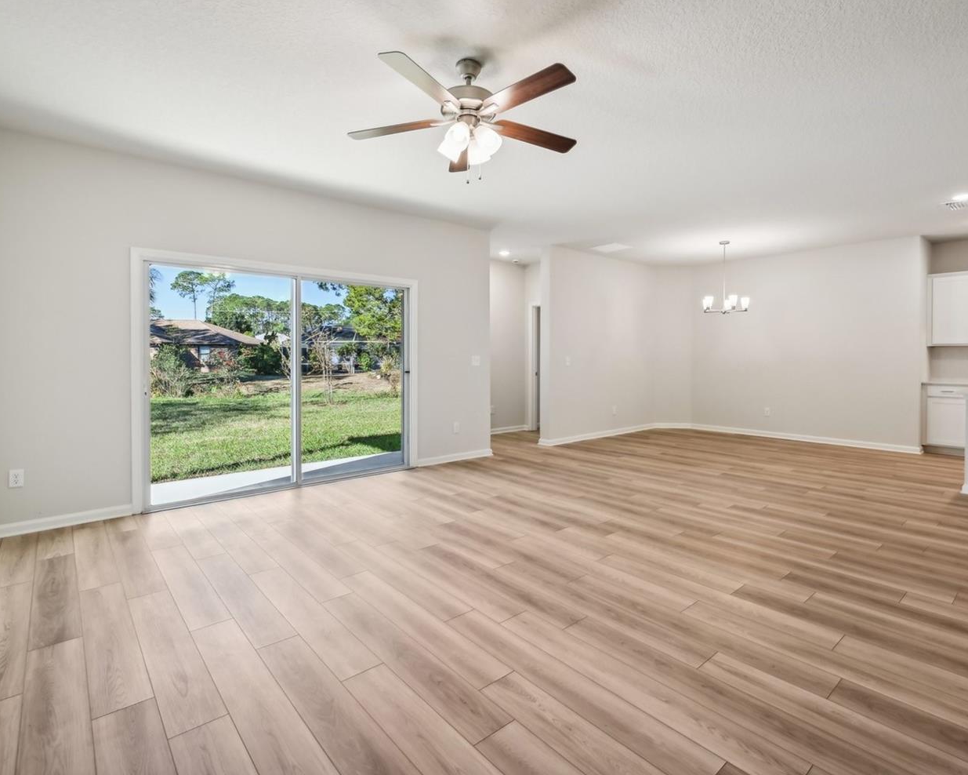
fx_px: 487
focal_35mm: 17
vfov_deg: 76.9
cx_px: 493
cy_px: 364
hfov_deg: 89.6
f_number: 8
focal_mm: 14
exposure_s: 1/30
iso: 400
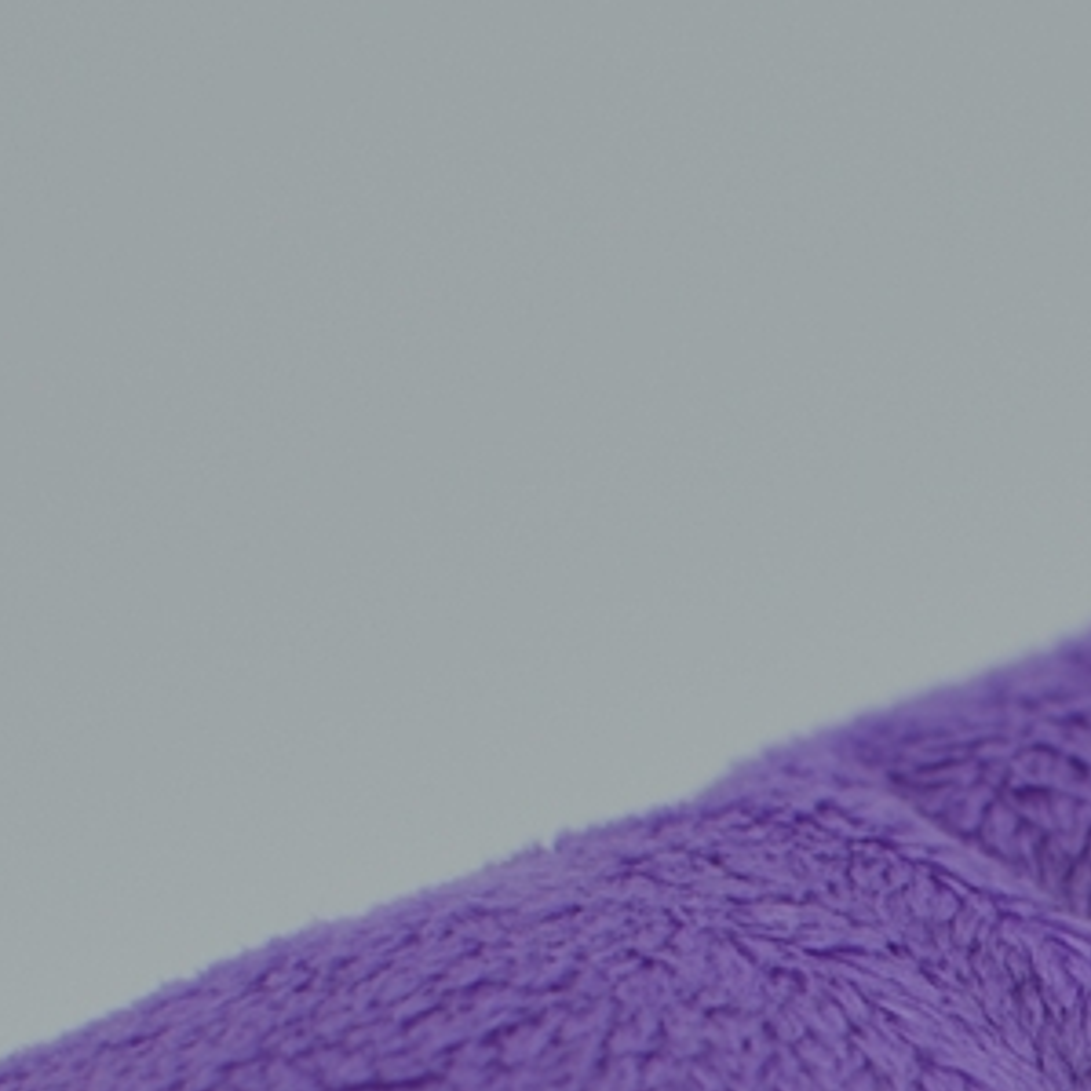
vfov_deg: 7.7
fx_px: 8028
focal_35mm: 225
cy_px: 1514
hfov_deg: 7.7
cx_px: 1452
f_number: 2.8
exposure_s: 1/400
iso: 100
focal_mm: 35
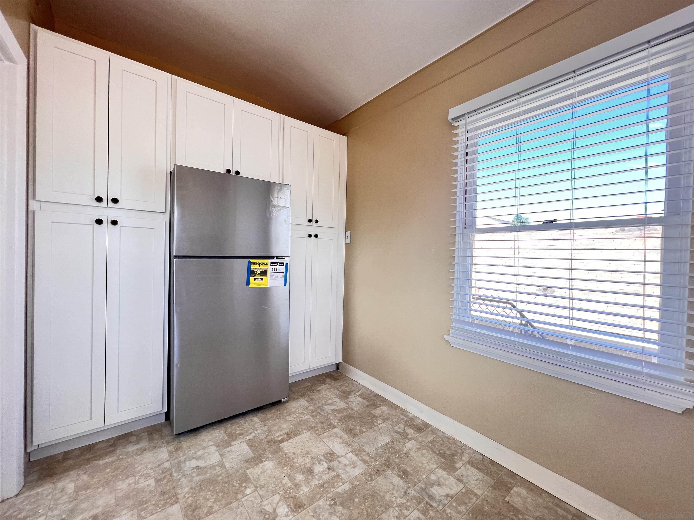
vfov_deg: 89.9
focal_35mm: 13
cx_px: 347
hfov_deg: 106.2
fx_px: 261
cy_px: 260
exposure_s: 1/120
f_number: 1.8
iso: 100
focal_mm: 1.57
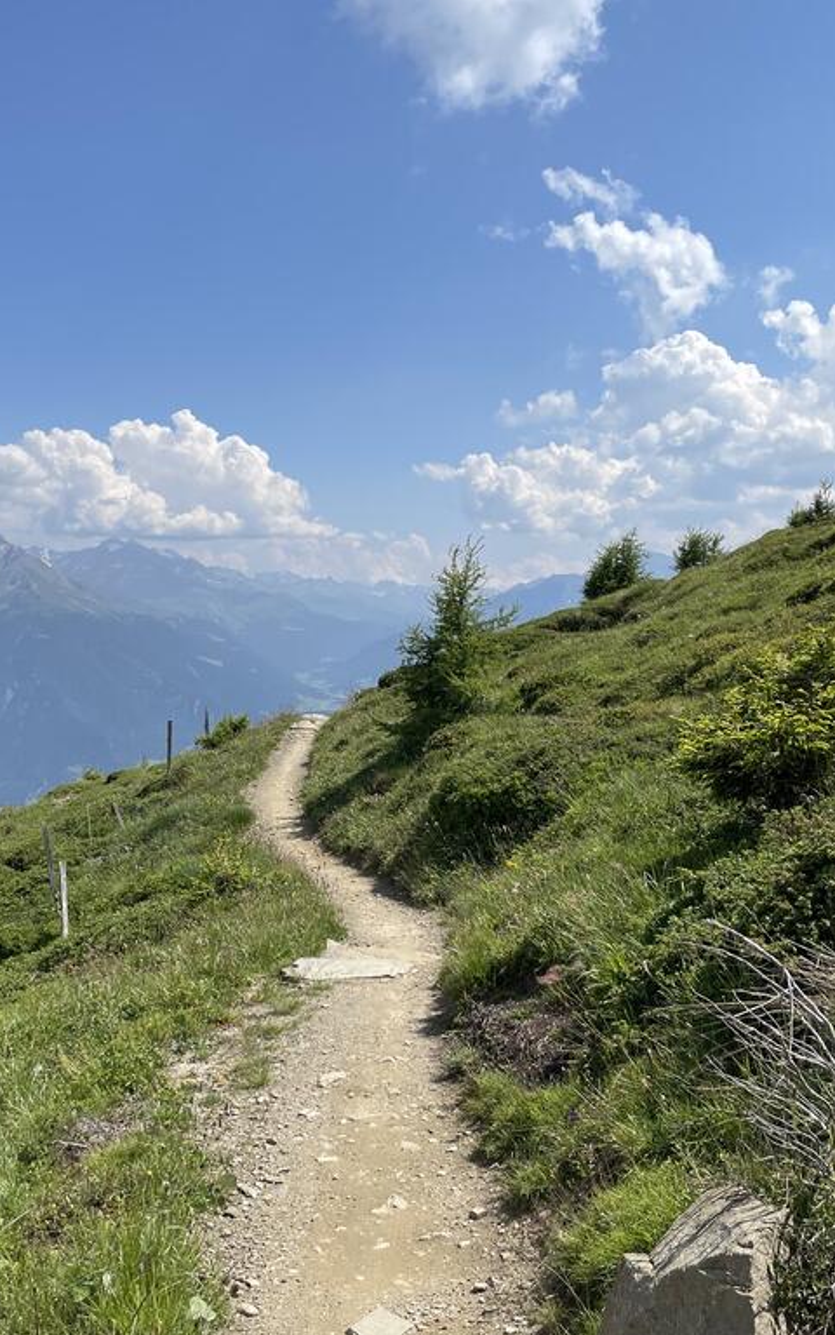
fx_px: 1346
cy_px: 671
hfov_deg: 34.4
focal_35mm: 37
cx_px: 351
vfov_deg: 52.7
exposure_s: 1/5051
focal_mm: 4.2
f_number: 1.6
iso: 32
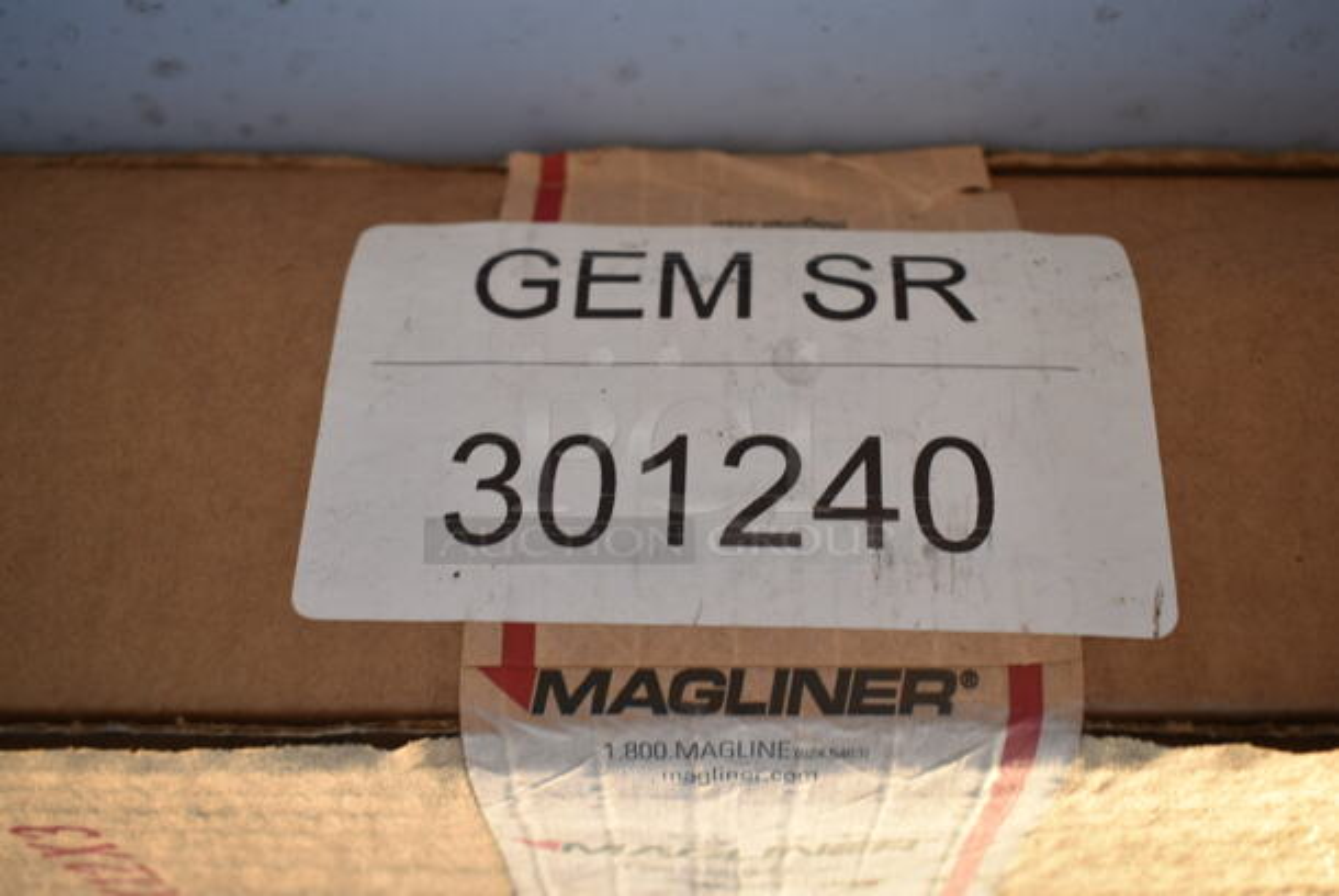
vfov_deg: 35.6
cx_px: 670
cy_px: 448
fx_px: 1396
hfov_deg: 51.2
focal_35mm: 38
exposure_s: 1/125
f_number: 4.5
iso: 100
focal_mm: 25
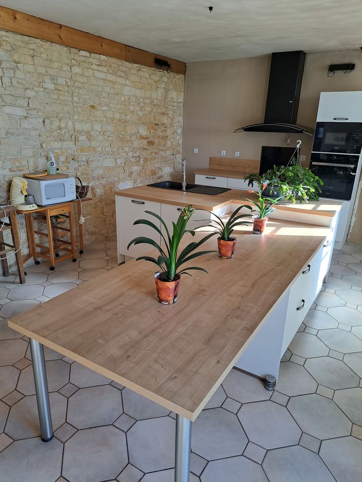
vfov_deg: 71.6
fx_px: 335
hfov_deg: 56.8
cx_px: 181
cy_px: 241
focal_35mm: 24
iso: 50
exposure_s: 1/100
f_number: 1.8
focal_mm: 5.23
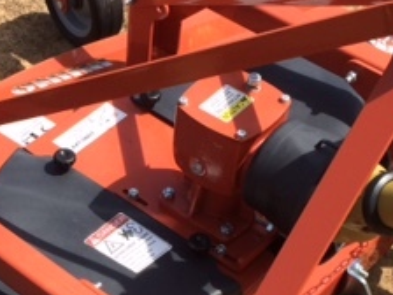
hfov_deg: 23.3
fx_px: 942
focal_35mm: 83
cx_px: 86
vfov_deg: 17.4
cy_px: 297
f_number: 2.2
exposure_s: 1/1580
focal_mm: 4.15
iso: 32
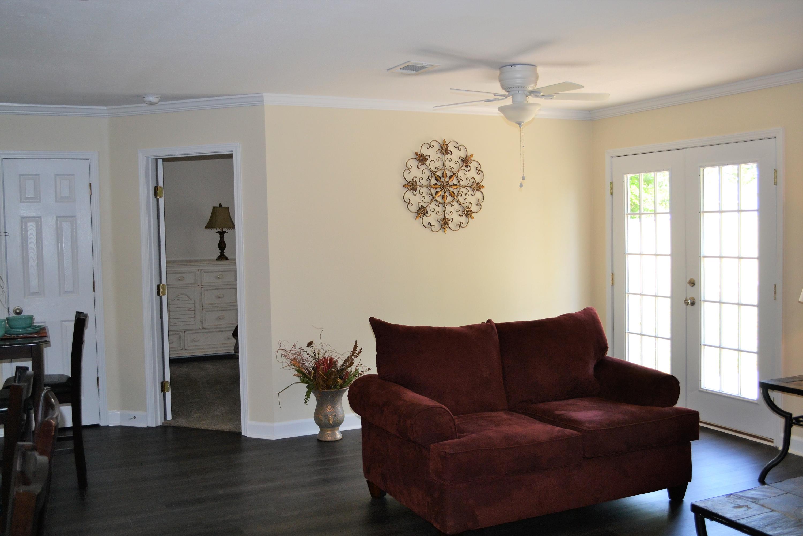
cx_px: 402
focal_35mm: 36
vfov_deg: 36.9
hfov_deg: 53.1
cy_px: 268
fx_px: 803
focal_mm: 24
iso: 360
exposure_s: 1/125
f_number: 4
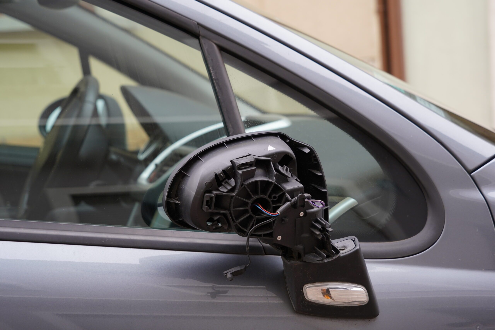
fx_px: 1196
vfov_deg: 15.7
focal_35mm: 87
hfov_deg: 23.4
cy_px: 165
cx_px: 248
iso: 800
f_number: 6.3
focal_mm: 87
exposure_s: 1/125
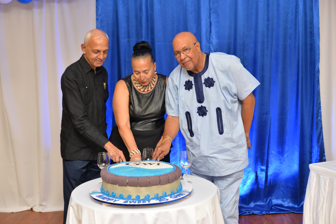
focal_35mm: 50
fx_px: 467
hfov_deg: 39.6
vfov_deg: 27.0
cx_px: 168
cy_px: 112
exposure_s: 1/60
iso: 800
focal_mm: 50
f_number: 4
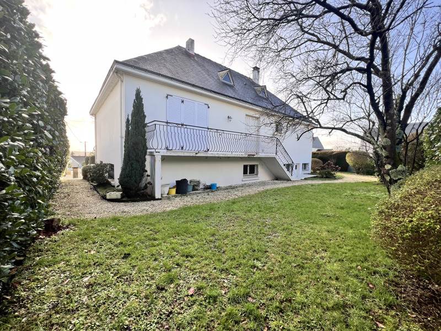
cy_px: 166
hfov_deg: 106.2
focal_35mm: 13
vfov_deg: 89.9
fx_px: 166
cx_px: 220
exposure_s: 1/208
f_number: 1.8
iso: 32
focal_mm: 1.57
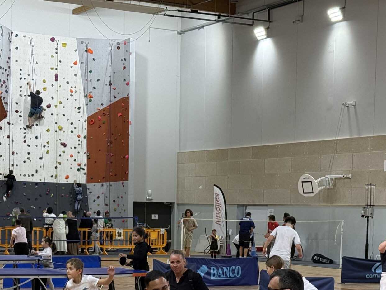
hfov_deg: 19.8
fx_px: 1104
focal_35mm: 99
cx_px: 239
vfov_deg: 14.7
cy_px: 289
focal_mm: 6.76
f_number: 1.78
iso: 80
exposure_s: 1/121
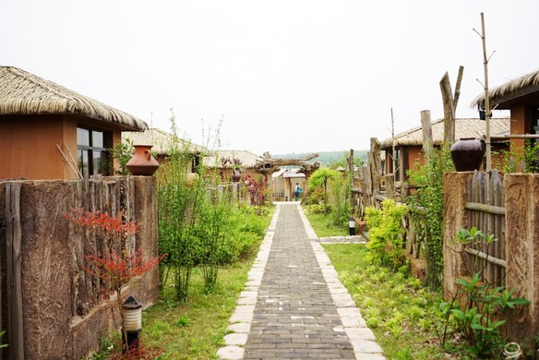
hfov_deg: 54.4
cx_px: 270
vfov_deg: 37.9
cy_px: 180
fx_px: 524
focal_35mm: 35
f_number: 5
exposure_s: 1/80
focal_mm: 35
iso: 100
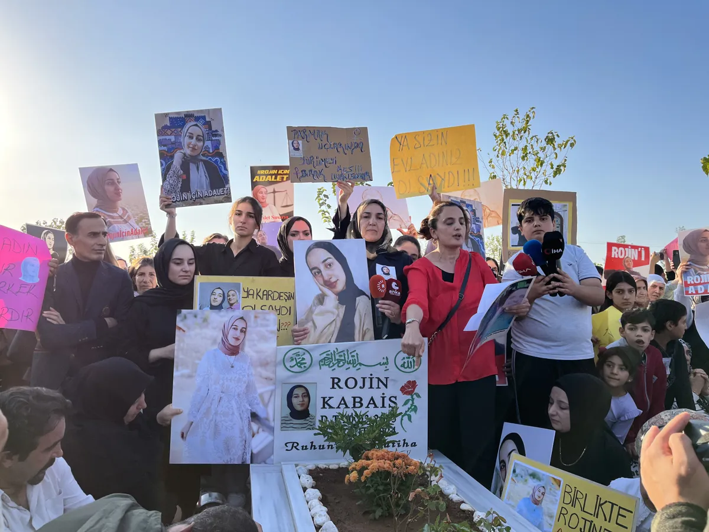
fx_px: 533
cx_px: 354
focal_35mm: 26
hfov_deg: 67.3
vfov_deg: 53.1
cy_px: 266
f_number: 1.6
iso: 50
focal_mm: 5.1
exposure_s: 1/1647
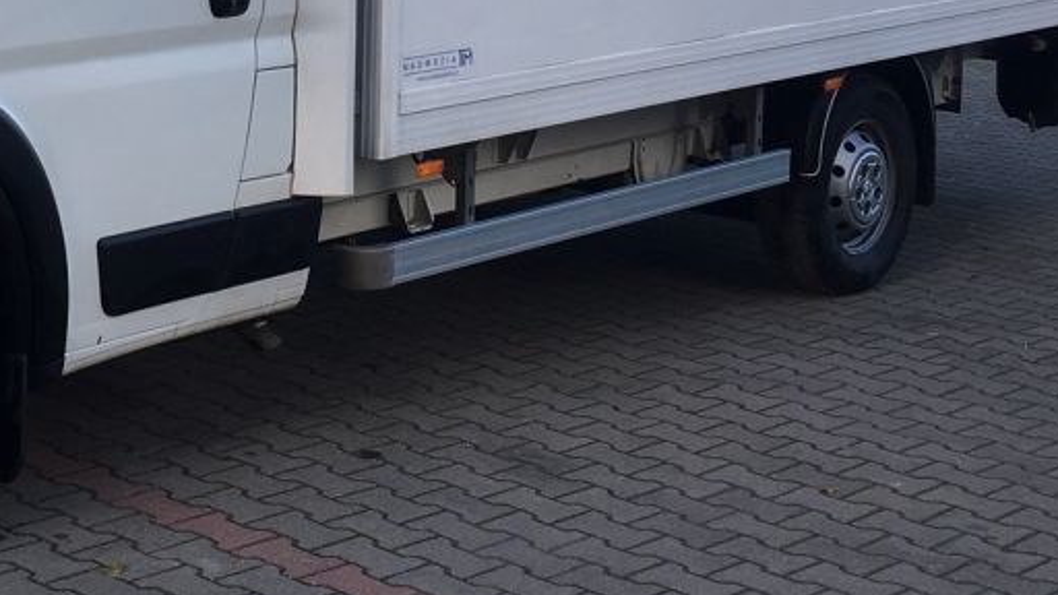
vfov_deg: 14.8
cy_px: -109
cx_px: 211
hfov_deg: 26.4
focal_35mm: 79
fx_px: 2216
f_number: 2.2
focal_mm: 4.15
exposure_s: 1/176
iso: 25
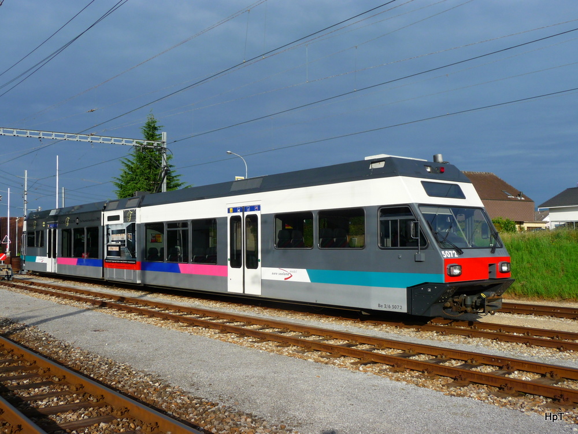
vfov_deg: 41.8
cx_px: 289
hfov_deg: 54.0
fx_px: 568
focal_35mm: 34
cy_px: 217
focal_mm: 5.6
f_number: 3.6
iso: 100
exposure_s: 1/1000
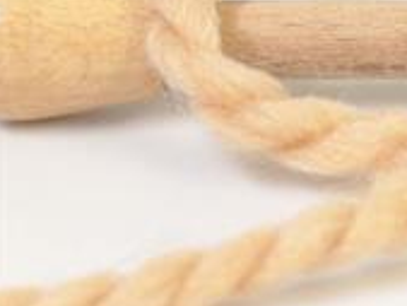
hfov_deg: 8.3
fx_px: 2765
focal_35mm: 235
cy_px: 42
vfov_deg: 6.3
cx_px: 472
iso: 200
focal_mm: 20.29
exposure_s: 1/27.8
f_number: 2.9
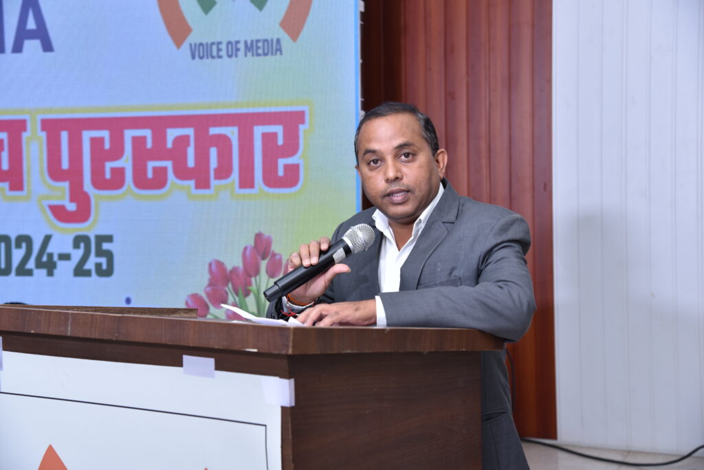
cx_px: 352
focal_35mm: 58
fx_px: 1135
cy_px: 235
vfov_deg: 23.4
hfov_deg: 34.5
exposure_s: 1/125
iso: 400
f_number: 5.6
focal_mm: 58
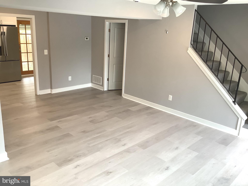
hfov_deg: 58.4
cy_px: 93
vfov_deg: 45.4
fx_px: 222
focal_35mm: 31
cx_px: 124
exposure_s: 1/60
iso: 80
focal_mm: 3.3
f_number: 2.4
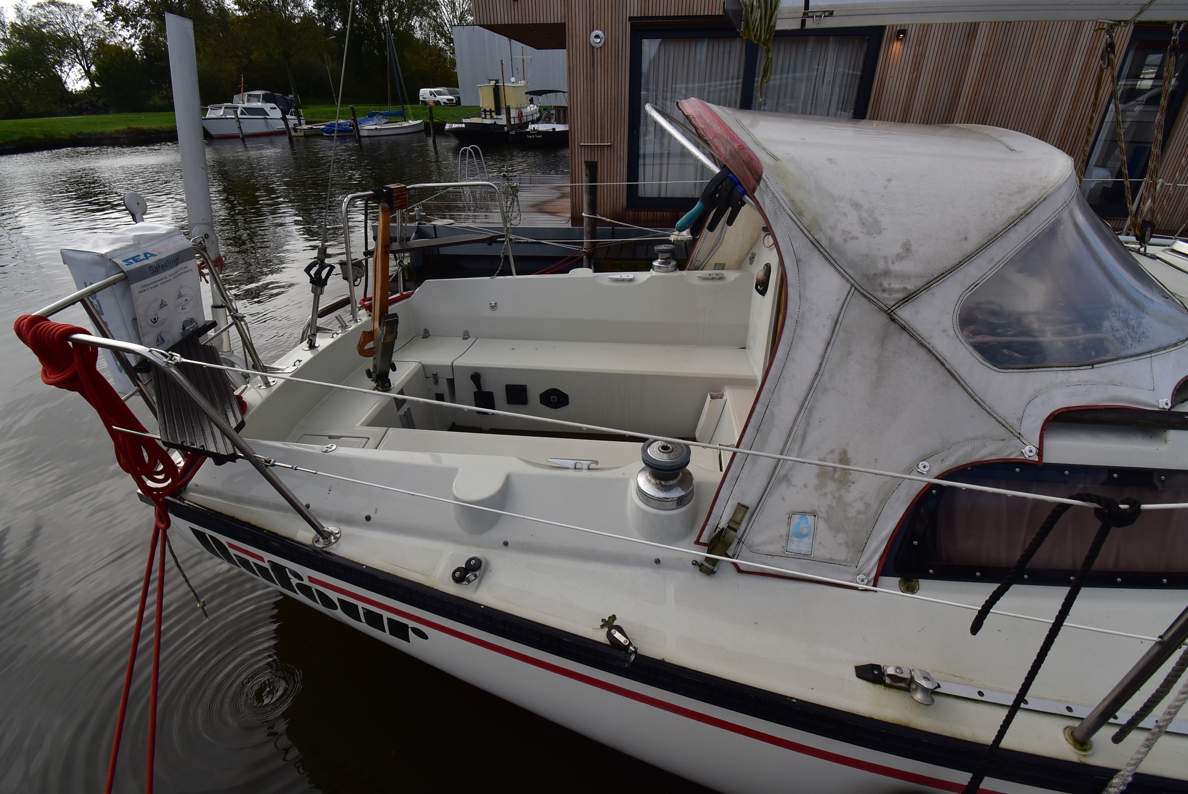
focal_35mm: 15
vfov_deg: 77.4
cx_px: 594
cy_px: 397
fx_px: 495
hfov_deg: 100.3
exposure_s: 1/250
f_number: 10
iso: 400
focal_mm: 10
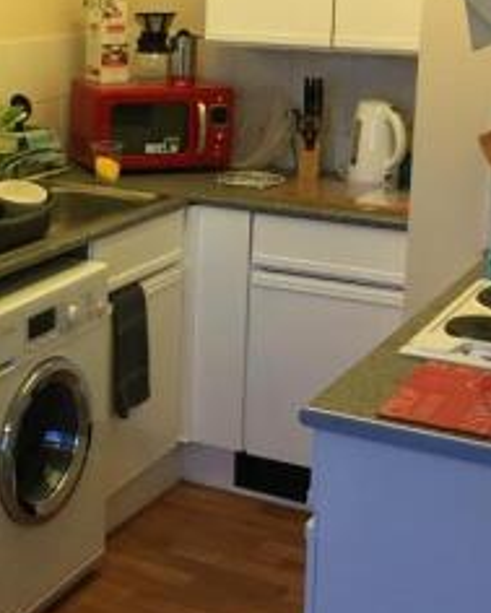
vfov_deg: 27.0
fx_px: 1271
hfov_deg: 21.6
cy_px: 217
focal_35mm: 70
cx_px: 90
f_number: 2.2
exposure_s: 1/33
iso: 80
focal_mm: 4.15
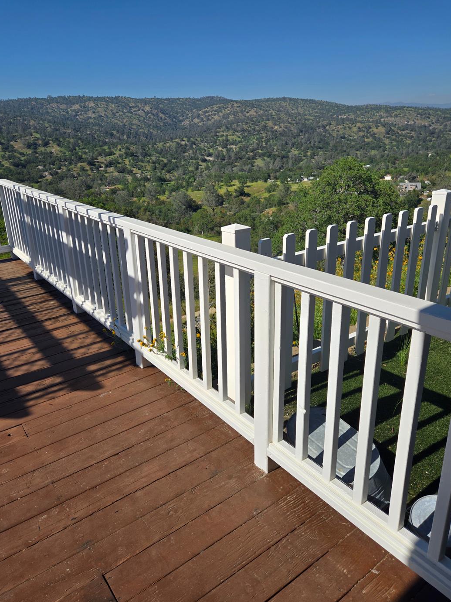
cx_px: 228
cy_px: 305
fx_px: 434
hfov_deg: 54.9
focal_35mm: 25
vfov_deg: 69.4
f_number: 1.8
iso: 25
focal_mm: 5.4
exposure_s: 1/3354
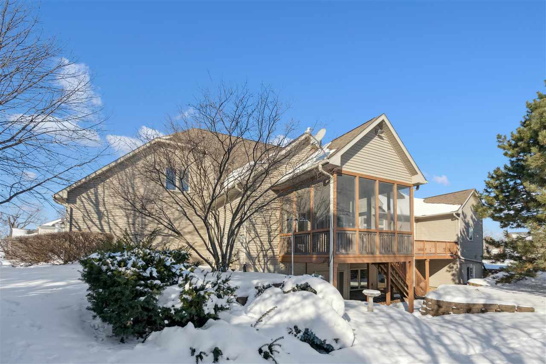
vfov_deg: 73.7
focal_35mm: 16
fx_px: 243
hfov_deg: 96.7
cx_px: 273
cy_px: 182
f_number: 9
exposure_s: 1/2500
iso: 800
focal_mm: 16
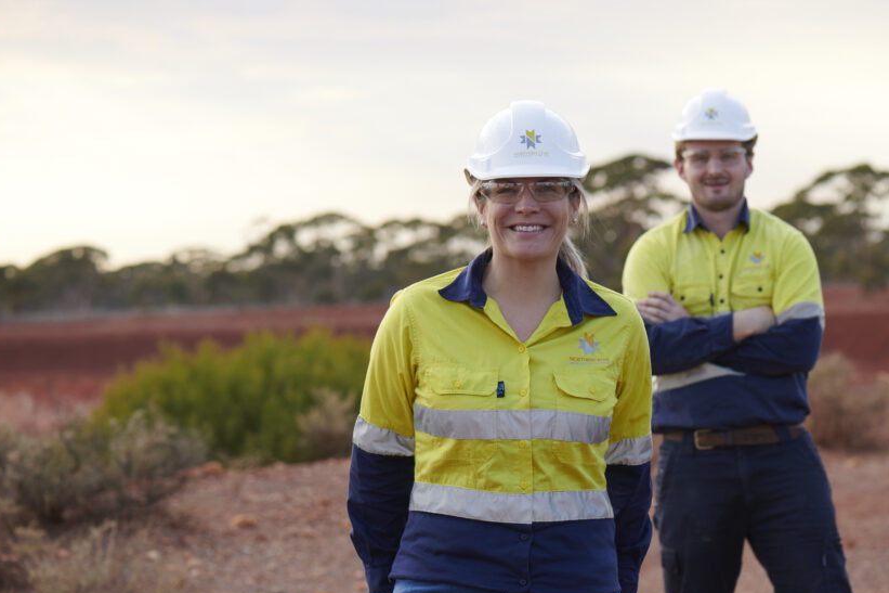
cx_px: 544
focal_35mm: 131
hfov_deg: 15.6
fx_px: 3234
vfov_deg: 10.5
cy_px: 334
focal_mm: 105
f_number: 5.6
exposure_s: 1/320
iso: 250
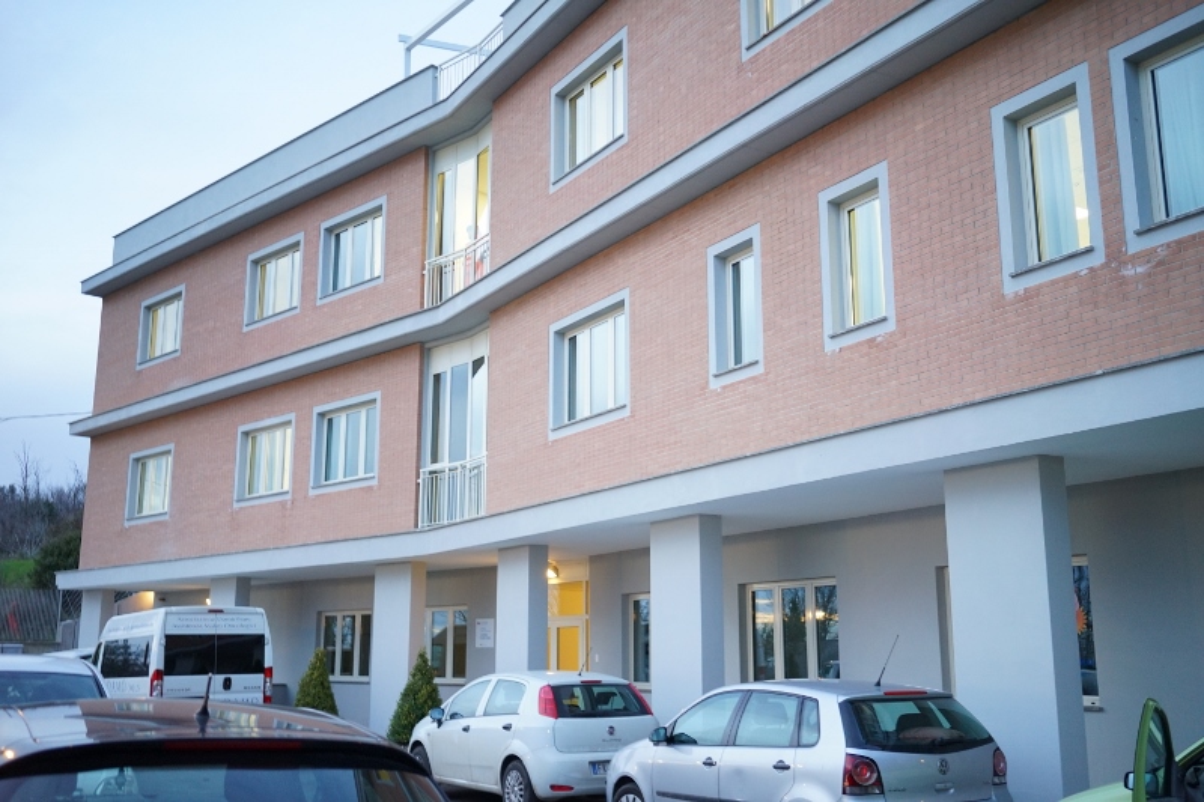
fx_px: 1170
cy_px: 401
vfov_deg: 37.8
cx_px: 602
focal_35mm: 35
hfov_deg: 54.4
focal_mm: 35
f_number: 3.2
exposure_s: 1/60
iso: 1000
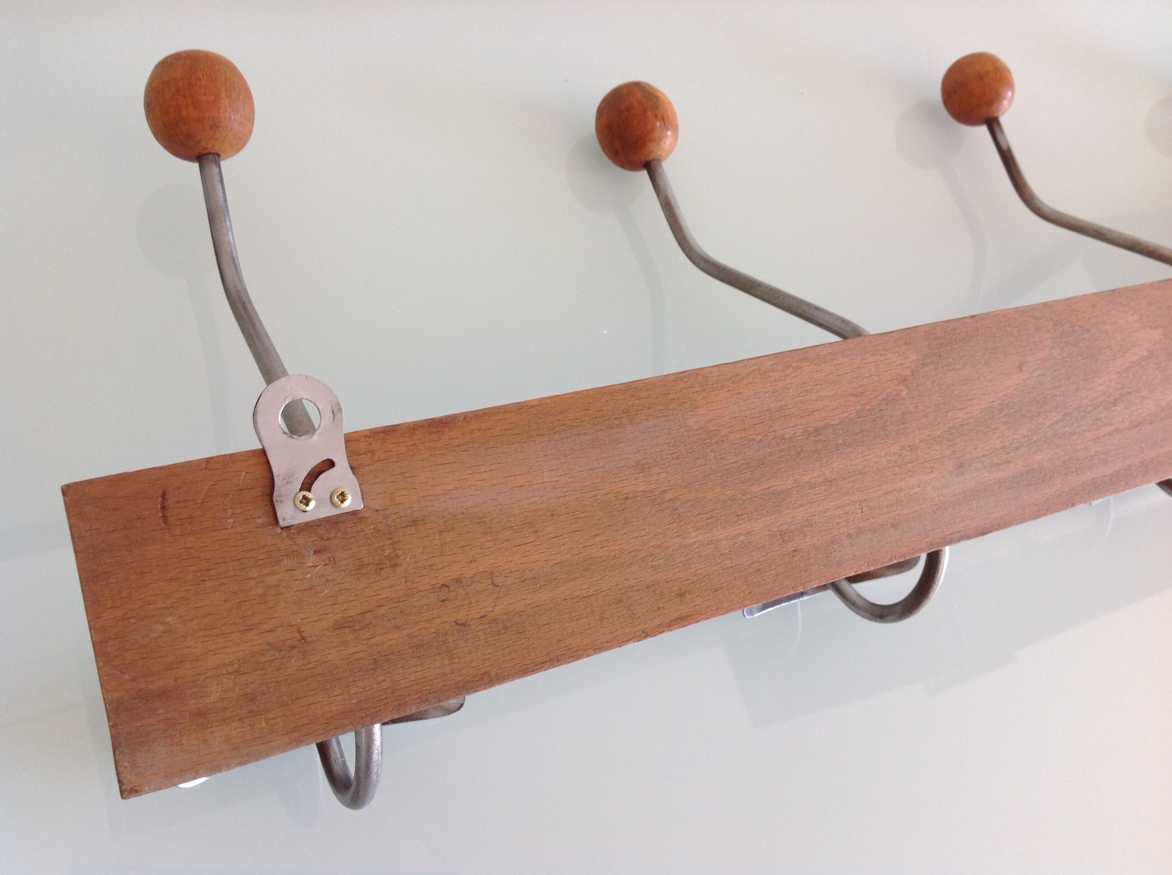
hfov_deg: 52.7
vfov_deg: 40.6
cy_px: 438
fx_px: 1183
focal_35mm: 35
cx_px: 586
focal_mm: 4.28
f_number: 2.4
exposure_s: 1/40
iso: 50
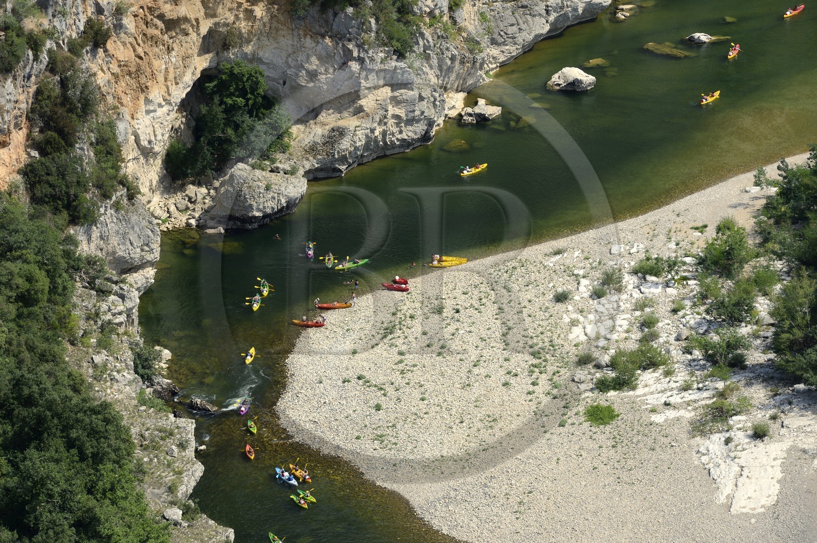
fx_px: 4535
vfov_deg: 6.9
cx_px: 408
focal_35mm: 200
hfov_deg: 10.3
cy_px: 272
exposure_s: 1/250
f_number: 11
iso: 200
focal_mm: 200
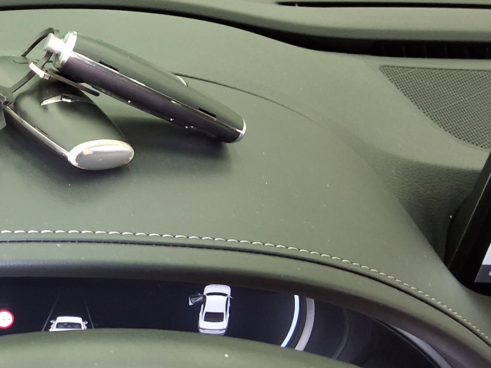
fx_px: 837
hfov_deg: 30.2
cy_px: 177
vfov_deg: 24.8
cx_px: -12
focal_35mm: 59
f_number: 1.9
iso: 200
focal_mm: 2.91
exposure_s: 1/40
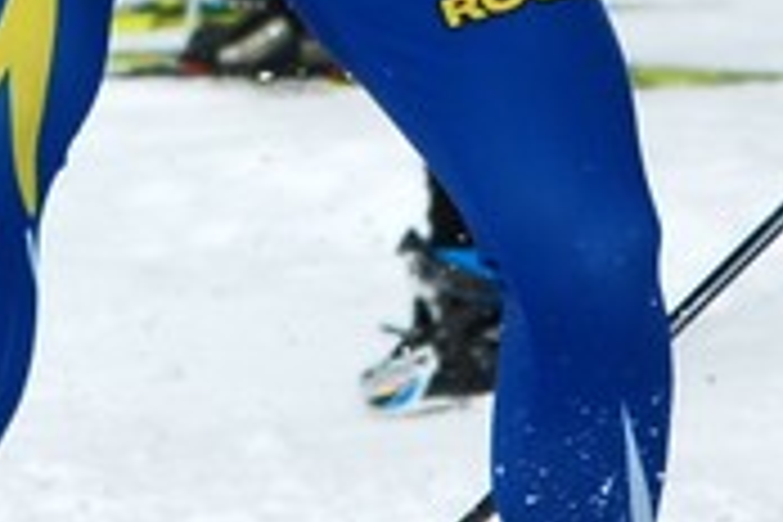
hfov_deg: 3.5
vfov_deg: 2.3
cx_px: 212
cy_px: -360
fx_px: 12729
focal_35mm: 585
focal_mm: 85
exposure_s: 1/1000
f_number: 4.5
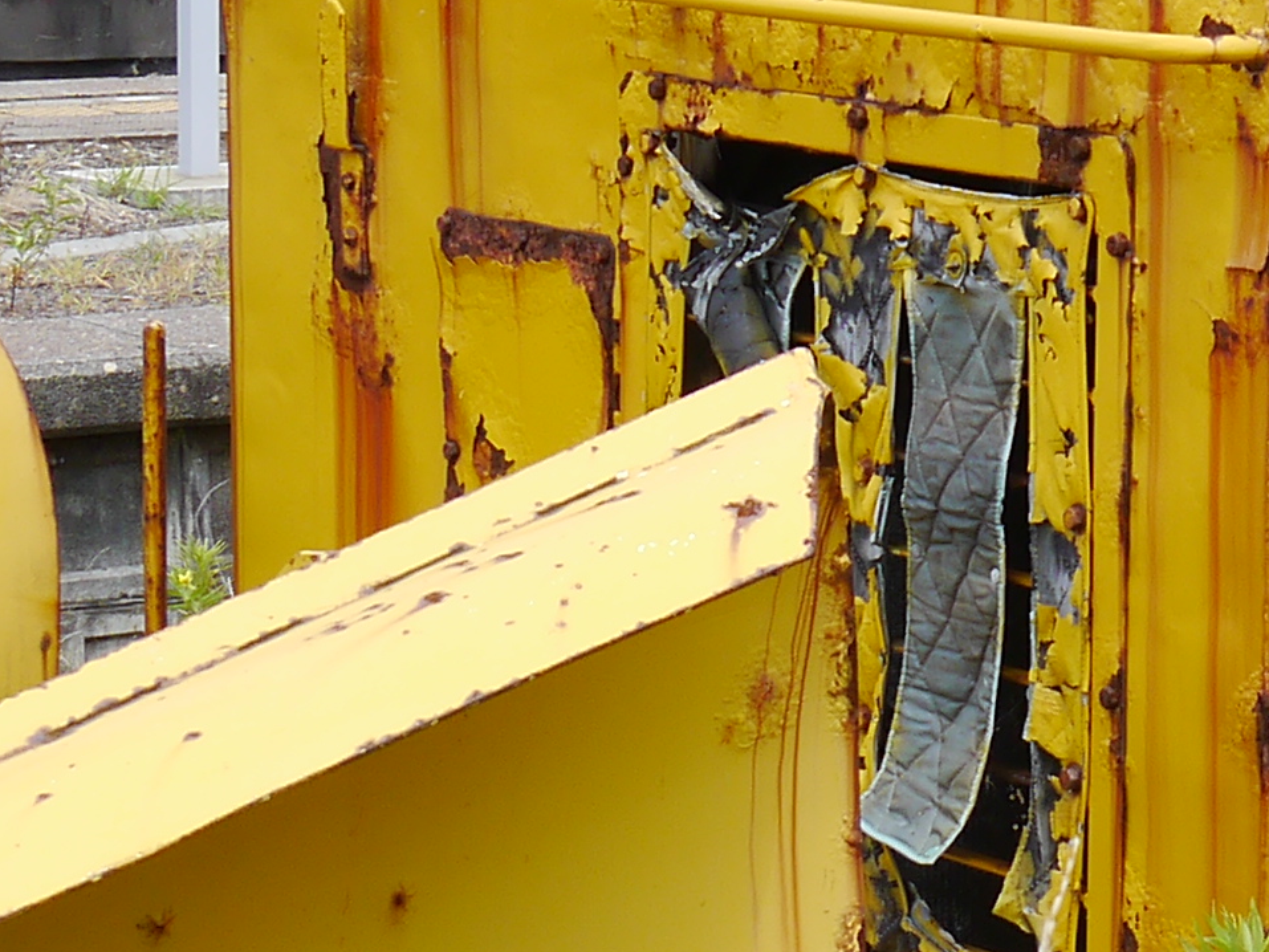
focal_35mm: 144
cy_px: 252
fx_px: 5280
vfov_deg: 10.3
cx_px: 1875
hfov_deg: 13.0
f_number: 6.3
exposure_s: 1/400
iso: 160
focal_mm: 15
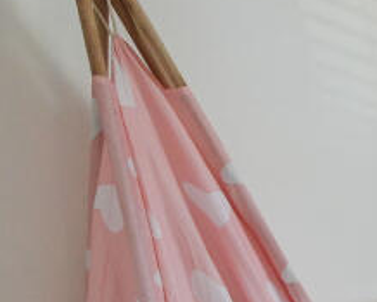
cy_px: 481
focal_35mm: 66
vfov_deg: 19.5
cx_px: 856
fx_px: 737
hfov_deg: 16.2
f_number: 4
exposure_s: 1/60
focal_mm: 10
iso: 320
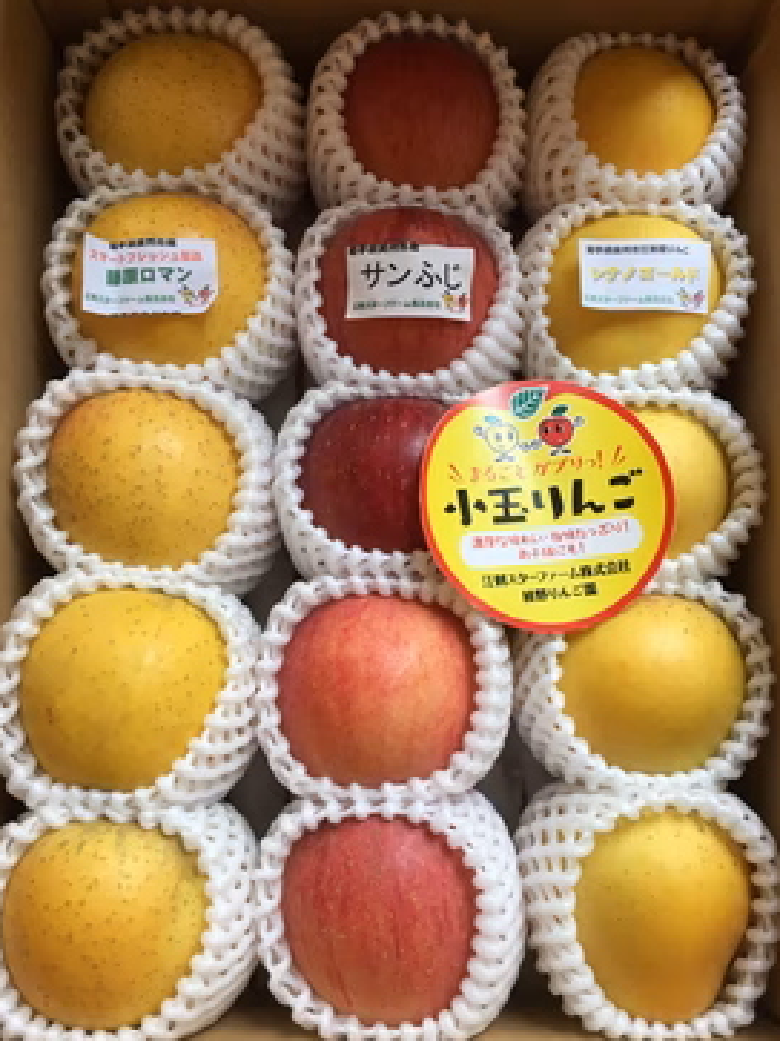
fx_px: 962
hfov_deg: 44.1
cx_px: 399
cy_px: 525
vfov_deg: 56.8
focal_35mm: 32
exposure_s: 1/30
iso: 50
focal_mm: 4.15
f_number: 2.2
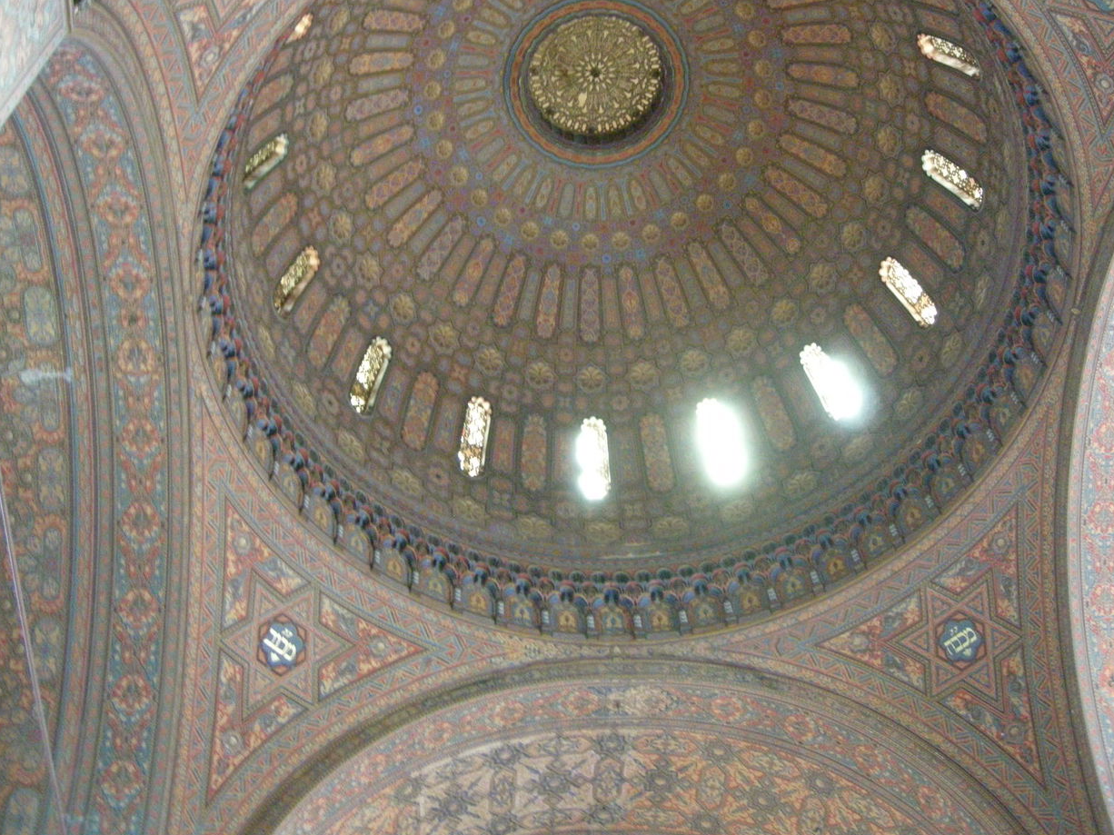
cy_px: 325
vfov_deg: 30.8
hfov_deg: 40.4
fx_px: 1512
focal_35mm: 47
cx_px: 631
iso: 775
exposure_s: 1/8
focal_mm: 7.5
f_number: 2.7
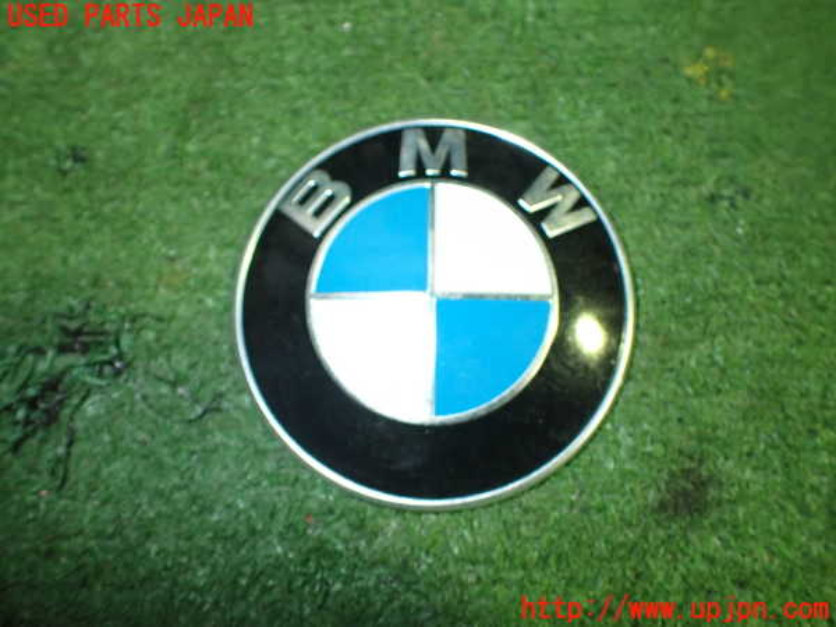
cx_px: 418
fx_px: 725
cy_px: 314
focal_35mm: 30
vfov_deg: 46.8
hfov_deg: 60.0
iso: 800
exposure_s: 1/30
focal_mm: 5.4
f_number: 6.3
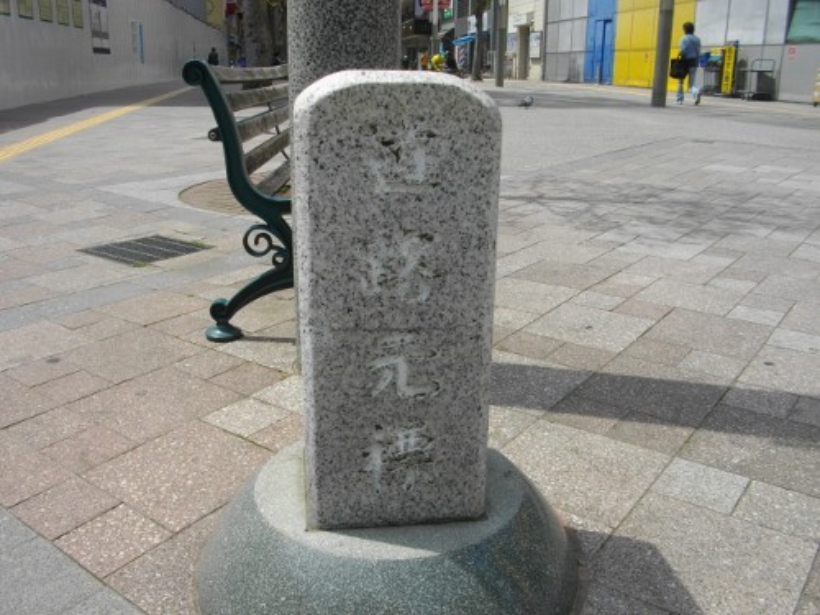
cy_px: 308
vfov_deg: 44.2
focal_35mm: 32
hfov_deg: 56.8
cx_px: 410
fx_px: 758
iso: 100
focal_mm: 5.7
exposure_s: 1/400
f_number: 5.5
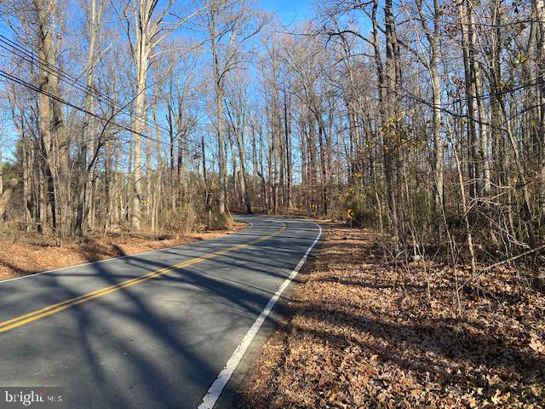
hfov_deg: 67.3
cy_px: 204
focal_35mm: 26
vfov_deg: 53.1
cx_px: 272
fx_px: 409
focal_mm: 4.25
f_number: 1.8
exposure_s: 1/1007
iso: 32
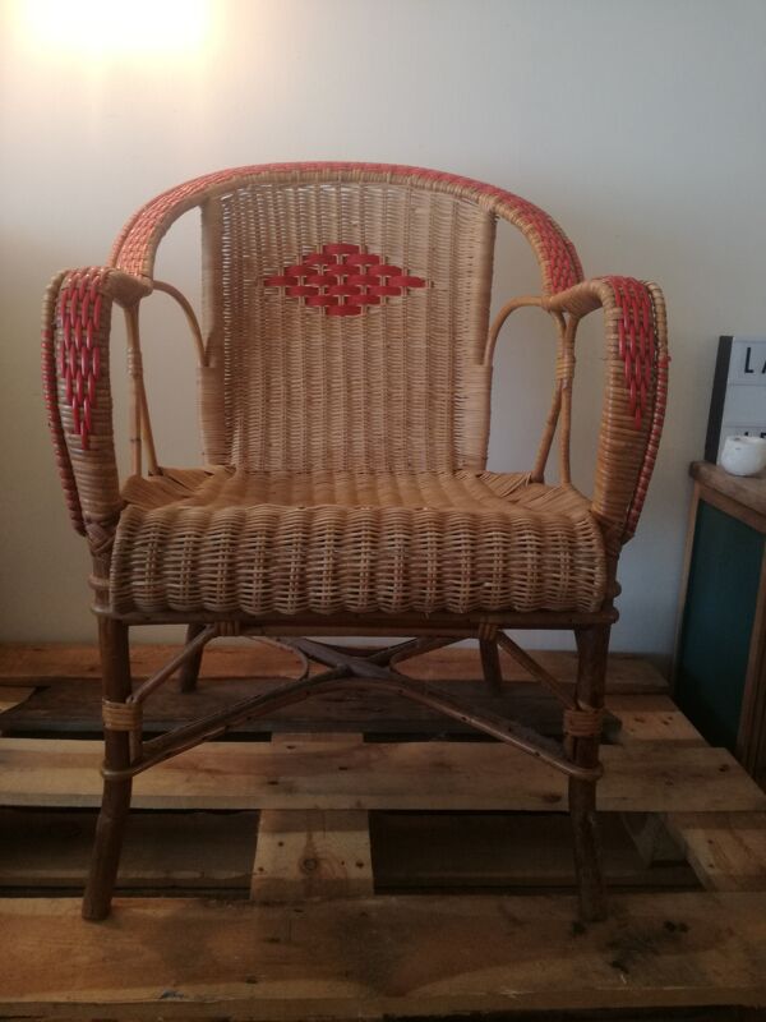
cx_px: 383
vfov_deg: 65.3
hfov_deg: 51.4
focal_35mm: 27
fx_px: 797
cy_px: 511
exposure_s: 1/33.3
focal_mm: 3.79
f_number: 2
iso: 160
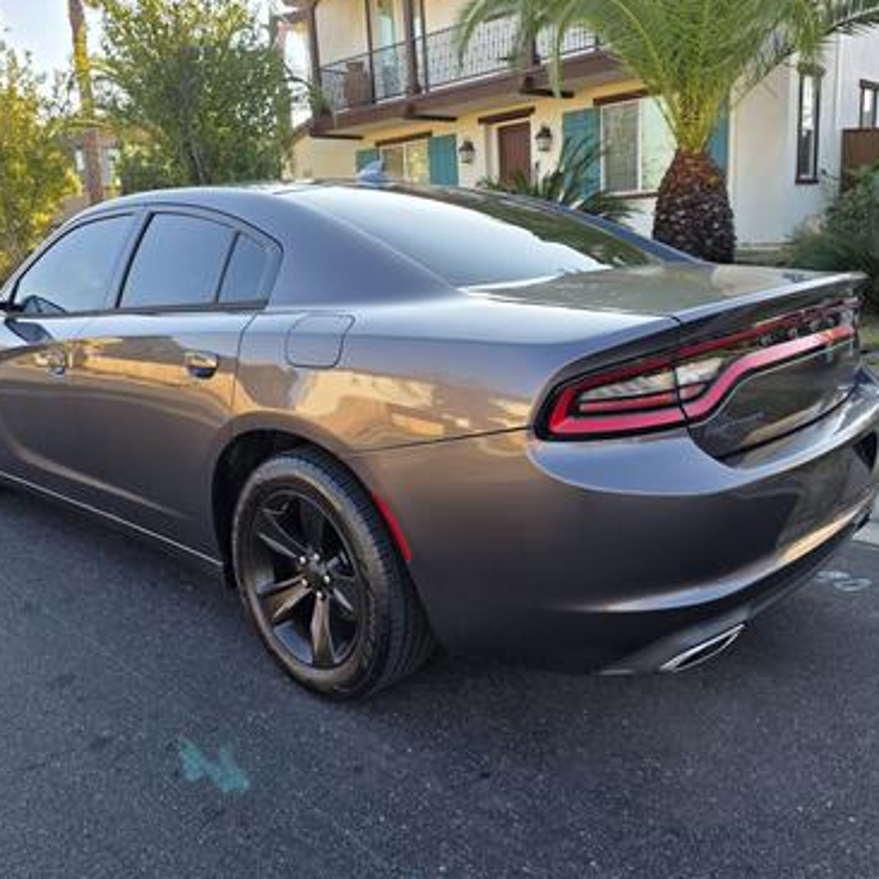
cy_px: 437
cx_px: 440
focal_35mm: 28
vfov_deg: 57.3
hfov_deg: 57.3
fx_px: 804
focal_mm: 6.3
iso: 80
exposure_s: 1/1290
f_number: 1.7
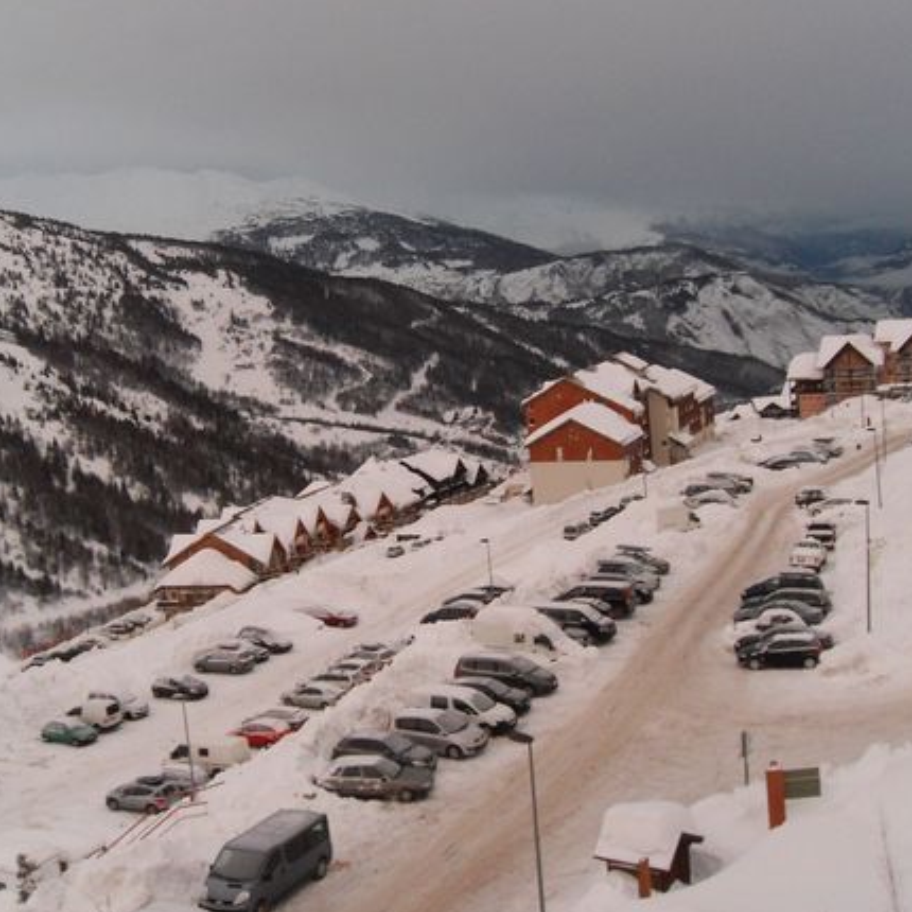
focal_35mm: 46
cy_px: 418
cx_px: 428
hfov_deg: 36.8
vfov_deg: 36.8
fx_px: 1371
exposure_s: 1/45
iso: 240
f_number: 3.5
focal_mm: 6.3
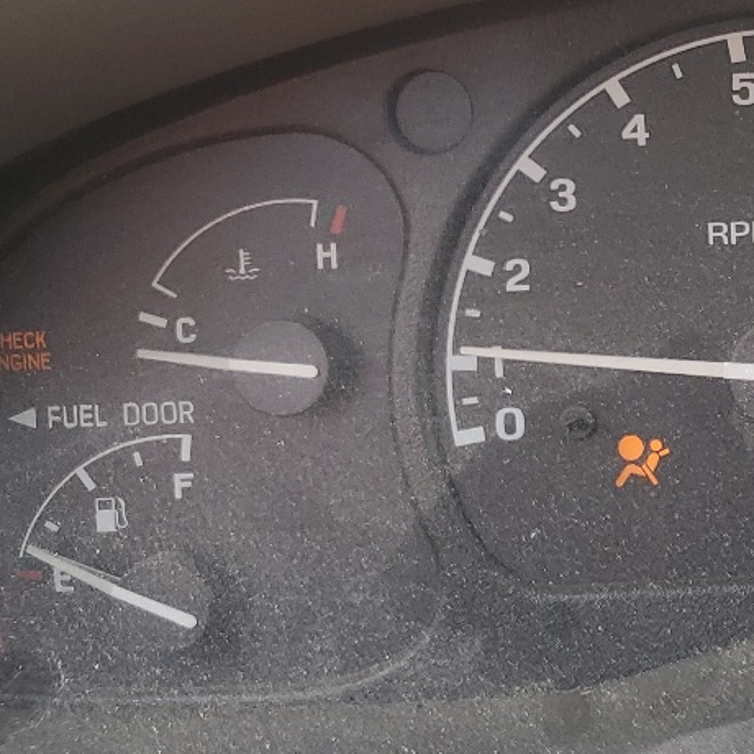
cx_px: 1118
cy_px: 231
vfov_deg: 21.5
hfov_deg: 19.1
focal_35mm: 80
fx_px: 1971
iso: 50
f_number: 1.5
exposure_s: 1/172
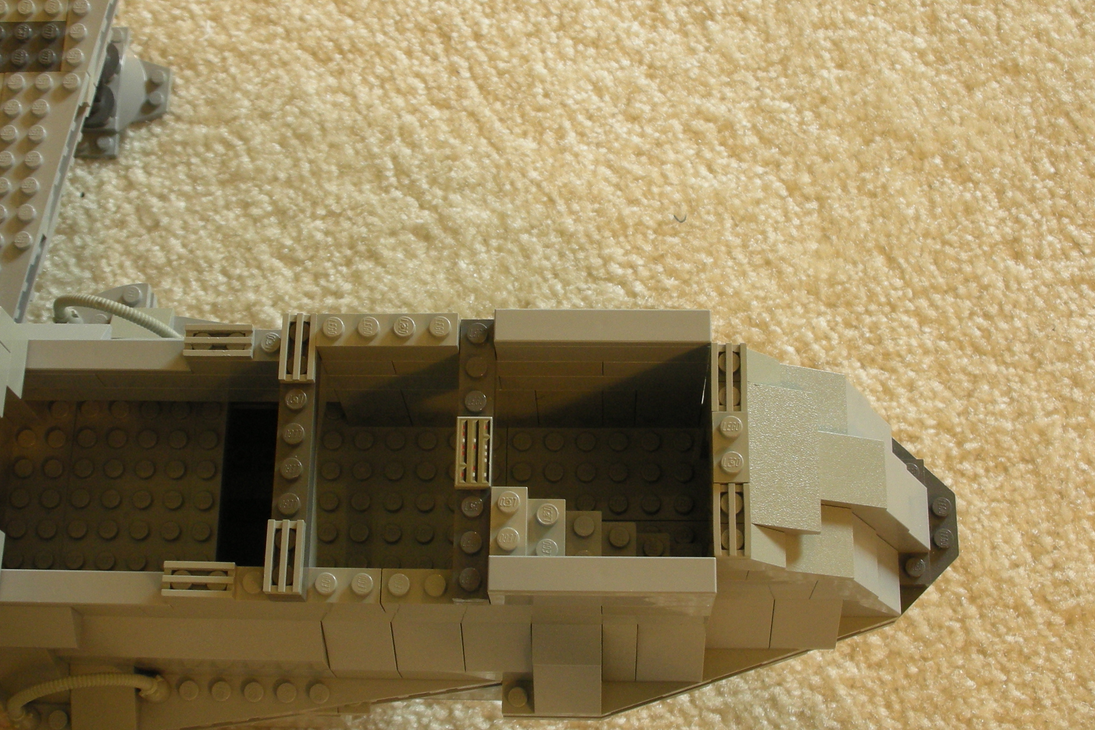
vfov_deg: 23.4
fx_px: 1764
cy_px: 332
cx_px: 484
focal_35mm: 58
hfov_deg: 34.4
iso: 118
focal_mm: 7.7
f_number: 3.5
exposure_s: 1/4
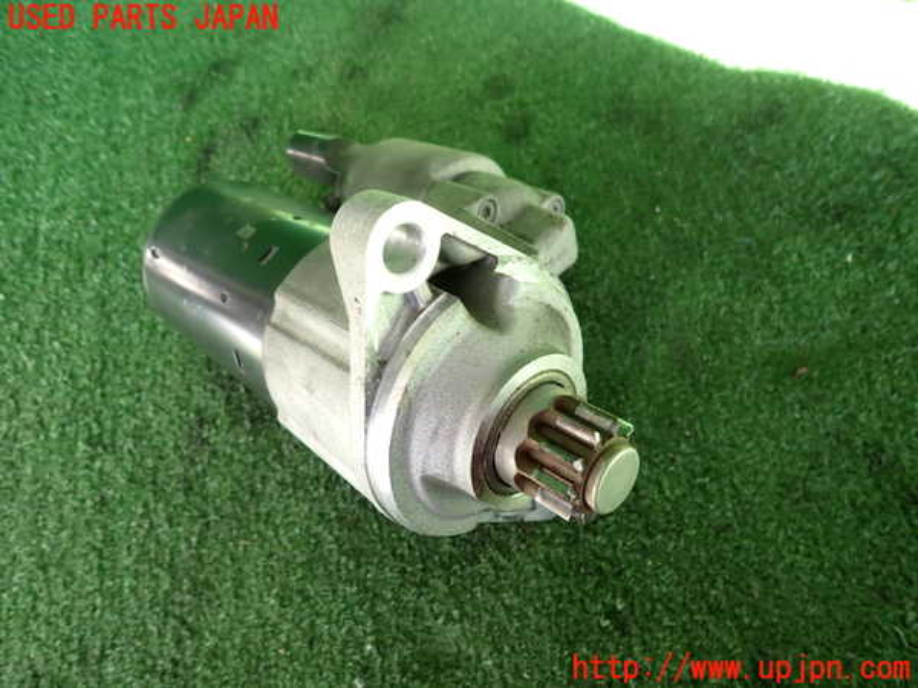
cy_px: 344
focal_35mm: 25
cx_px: 459
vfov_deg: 54.9
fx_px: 663
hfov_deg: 69.4
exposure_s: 1/60
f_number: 2
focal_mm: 4.5
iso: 160
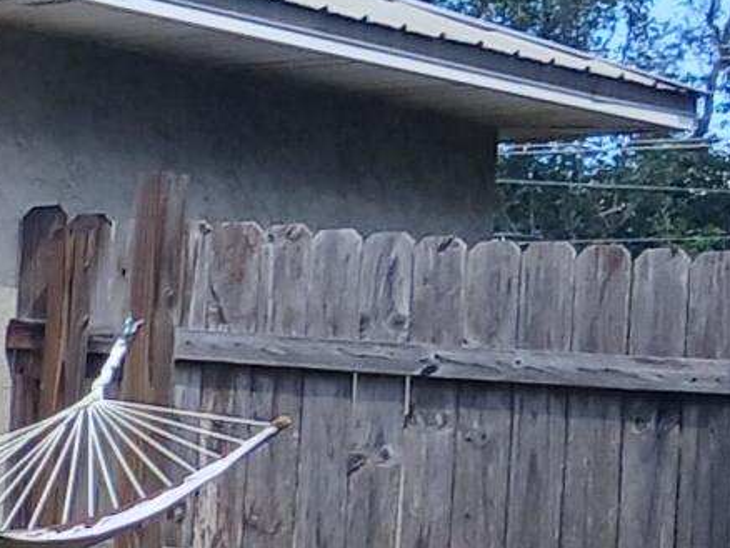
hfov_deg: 9.2
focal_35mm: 178
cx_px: -1352
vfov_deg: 8.2
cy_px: 771
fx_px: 3756
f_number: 1.8
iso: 20
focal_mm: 3.98
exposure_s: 1/279
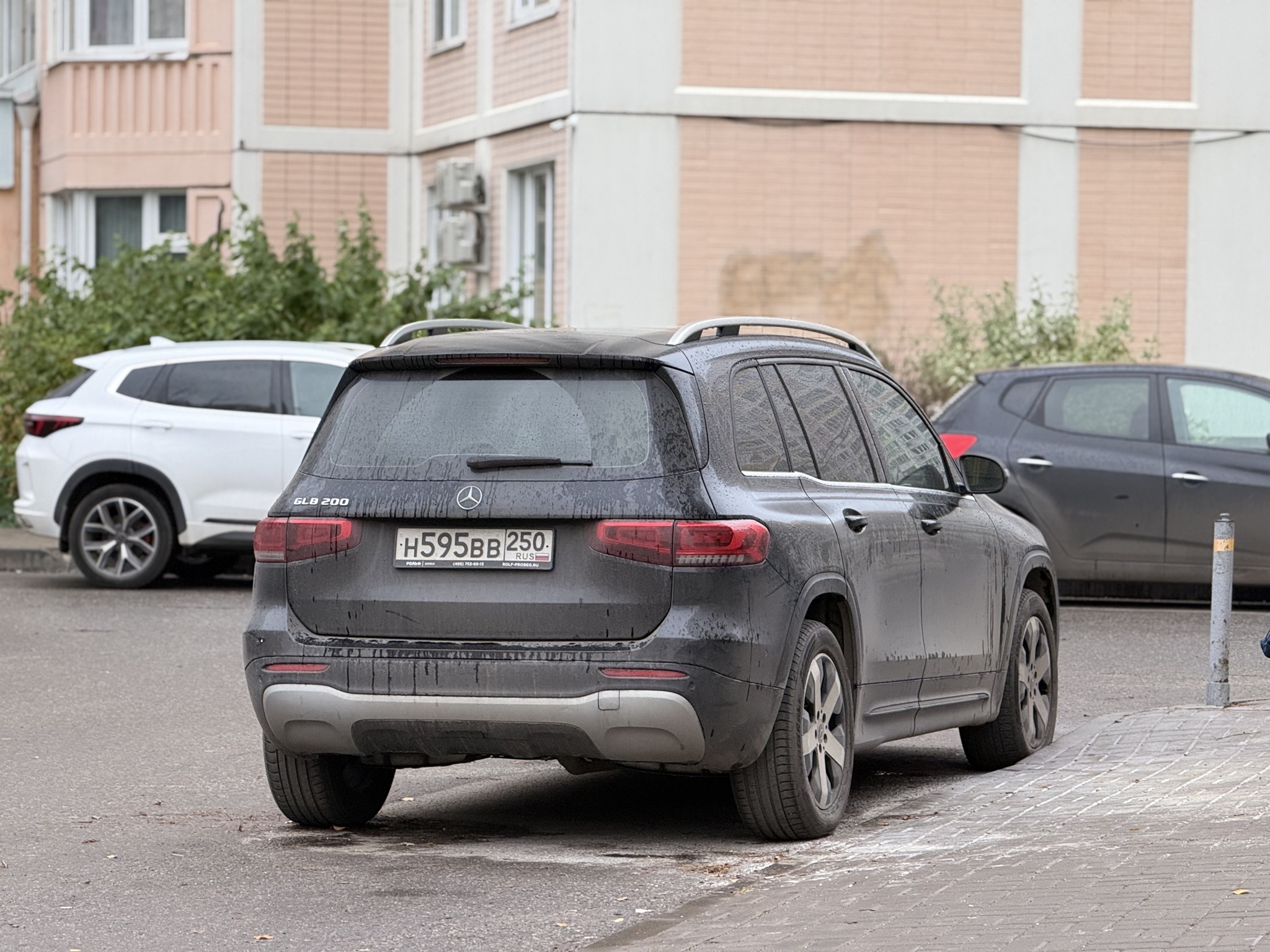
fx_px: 4403
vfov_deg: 12.3
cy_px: 476
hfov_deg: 16.4
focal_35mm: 120
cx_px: 635
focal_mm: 15.66
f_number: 2.8
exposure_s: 1/99
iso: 160
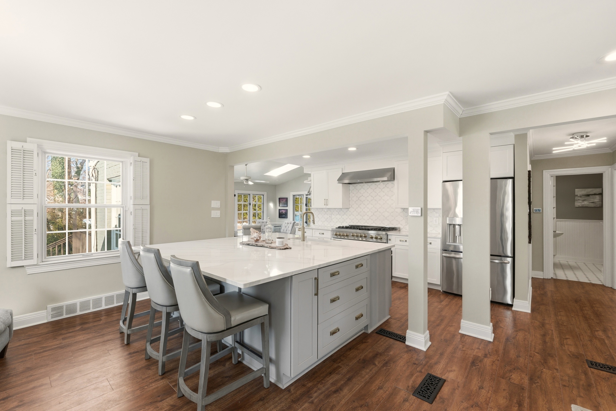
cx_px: 308
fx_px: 257
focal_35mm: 15
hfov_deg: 100.4
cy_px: 206
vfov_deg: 77.3
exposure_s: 1/400
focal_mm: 10
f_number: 9
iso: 400
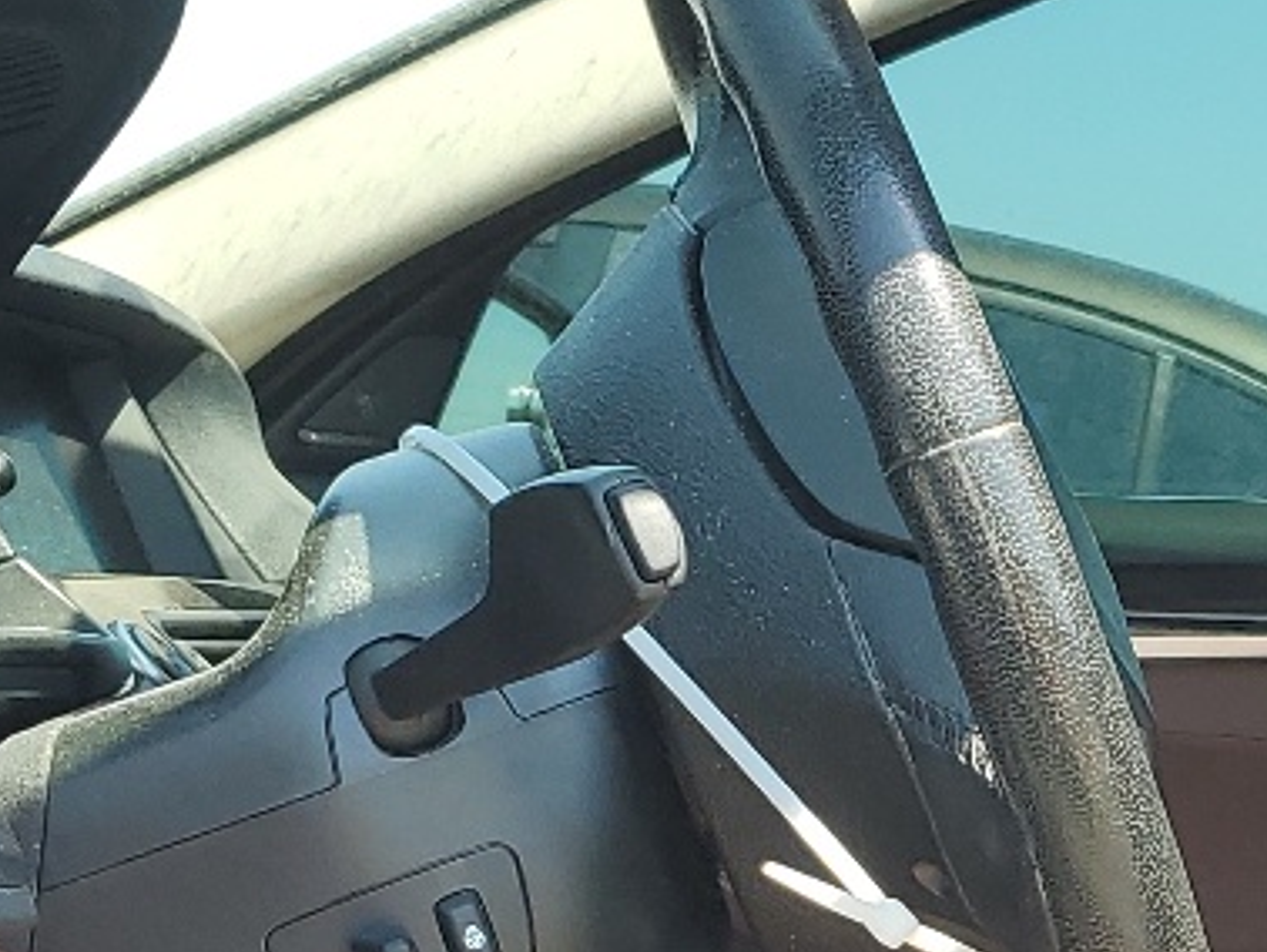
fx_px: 4029
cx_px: 1324
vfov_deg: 13.2
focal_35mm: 110
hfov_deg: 17.4
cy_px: 1089
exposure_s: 1/500
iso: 50
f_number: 1.5
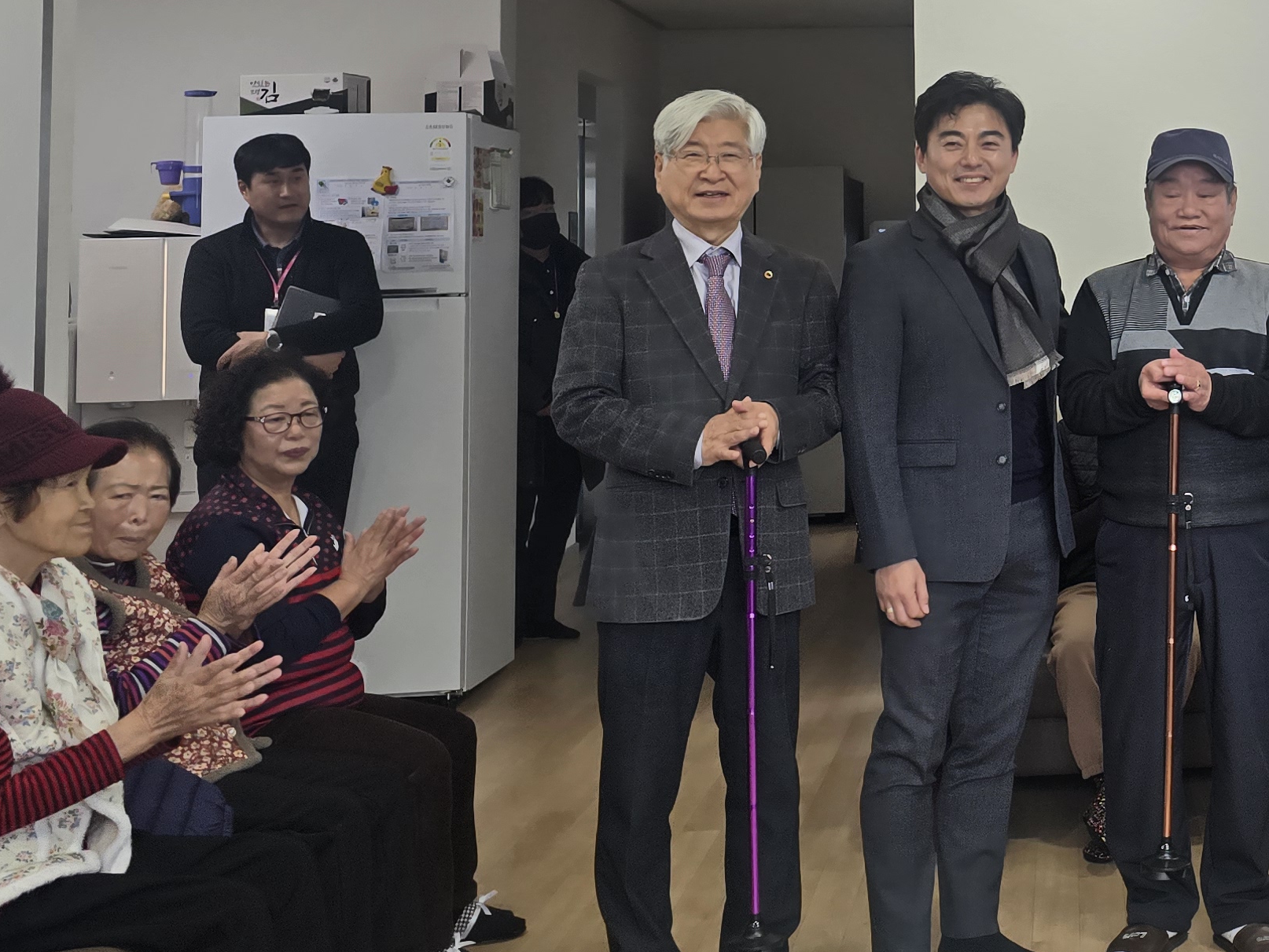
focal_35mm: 57
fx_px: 2090
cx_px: 1243
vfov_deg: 24.8
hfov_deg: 31.5
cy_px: 79
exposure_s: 1/120
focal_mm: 6.3
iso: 40
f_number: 1.7
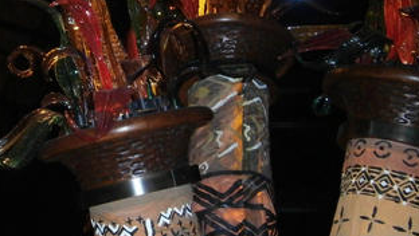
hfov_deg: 25.5
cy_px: 14
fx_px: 912
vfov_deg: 14.6
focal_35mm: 82
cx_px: 94
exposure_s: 1/40
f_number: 3.4
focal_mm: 8.3
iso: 640
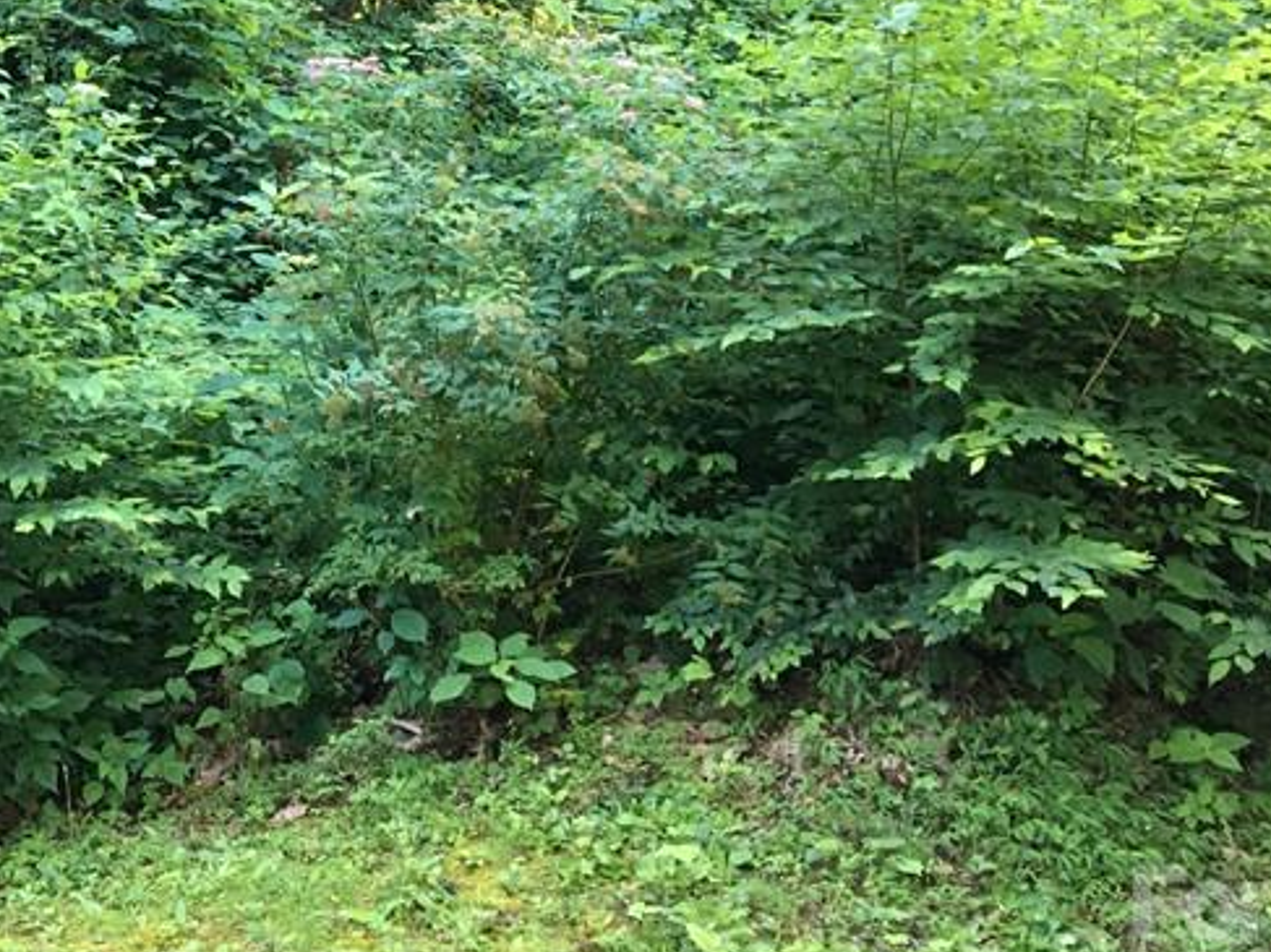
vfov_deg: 23.4
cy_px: 107
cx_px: 227
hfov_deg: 30.8
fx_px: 2239
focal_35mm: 61
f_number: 2.2
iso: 100
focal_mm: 4.15
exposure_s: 1/30
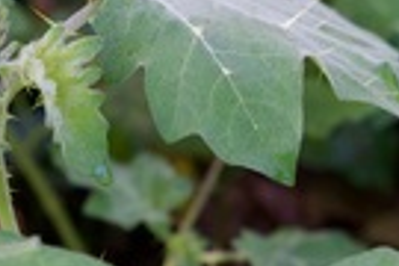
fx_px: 2604
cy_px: -6
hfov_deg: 8.8
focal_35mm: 235
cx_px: 115
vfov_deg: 5.8
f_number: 4
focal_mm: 62
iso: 320
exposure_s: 1/160
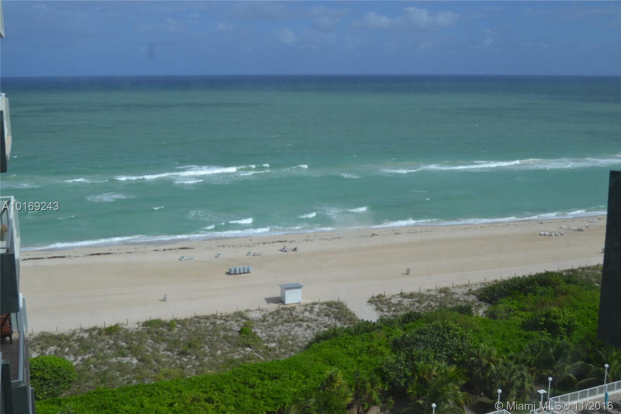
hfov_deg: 49.6
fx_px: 673
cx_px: 310
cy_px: 207
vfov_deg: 34.2
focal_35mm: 39
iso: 100
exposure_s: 1/250
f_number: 8
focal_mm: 26
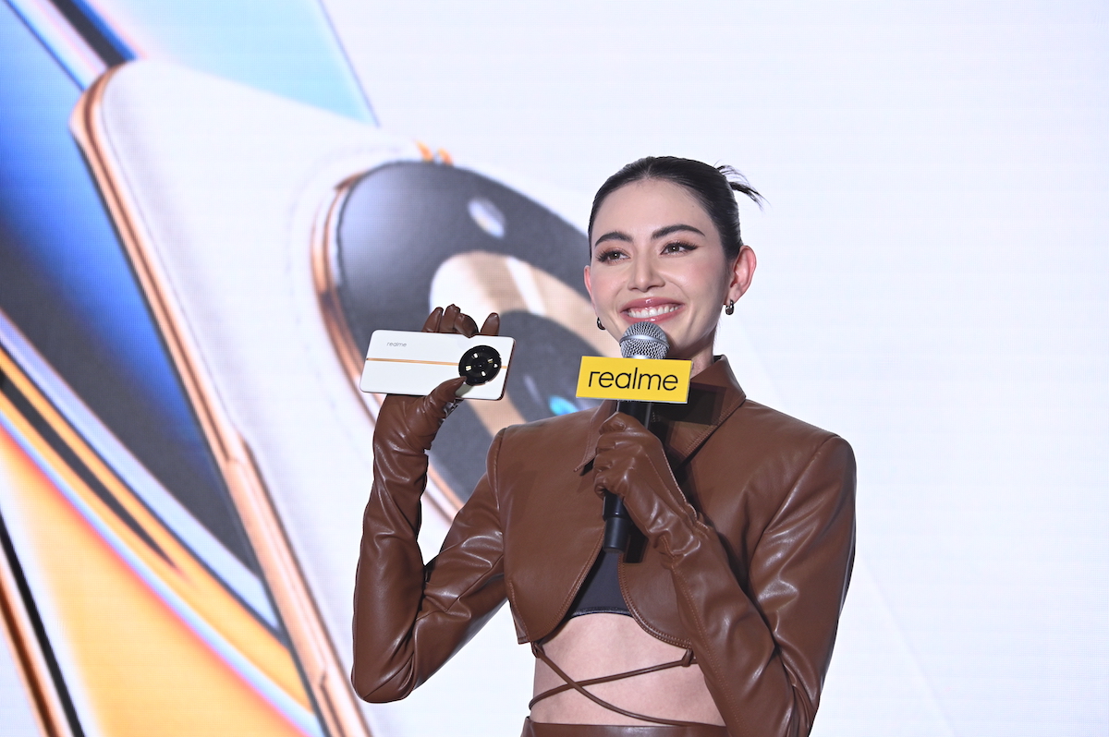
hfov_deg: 13.7
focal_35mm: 150
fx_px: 4617
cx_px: 554
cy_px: 368
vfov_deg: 9.1
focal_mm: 150
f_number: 4
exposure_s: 1/250
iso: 1250
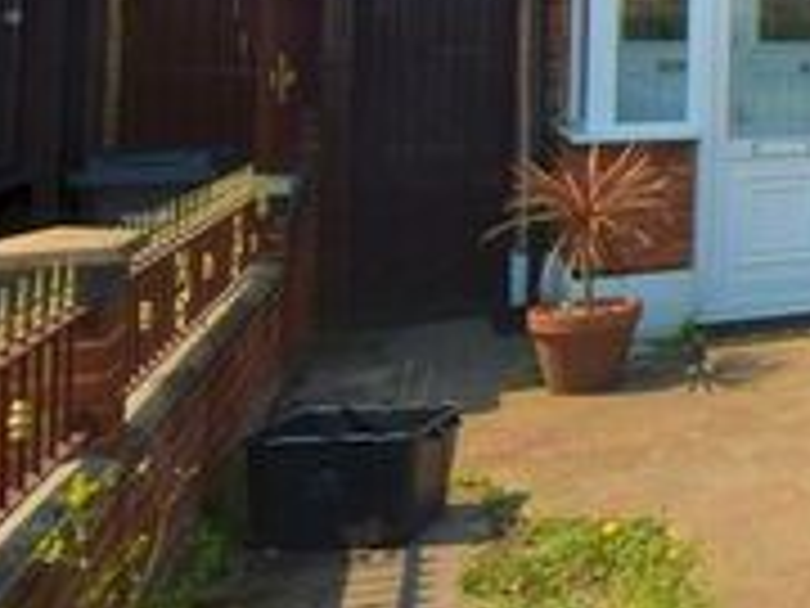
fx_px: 1705
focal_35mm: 73
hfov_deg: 21.8
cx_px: 1246
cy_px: 7
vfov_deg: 19.6
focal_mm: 13
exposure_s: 1/200
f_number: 13
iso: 100
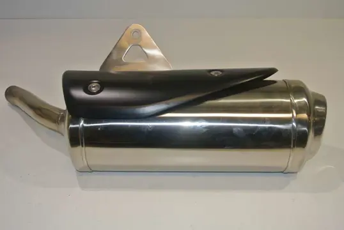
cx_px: 172
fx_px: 421
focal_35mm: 44
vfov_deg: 30.6
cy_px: 115
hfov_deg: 44.5
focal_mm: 16.3
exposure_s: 1/60
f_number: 4.2
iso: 200
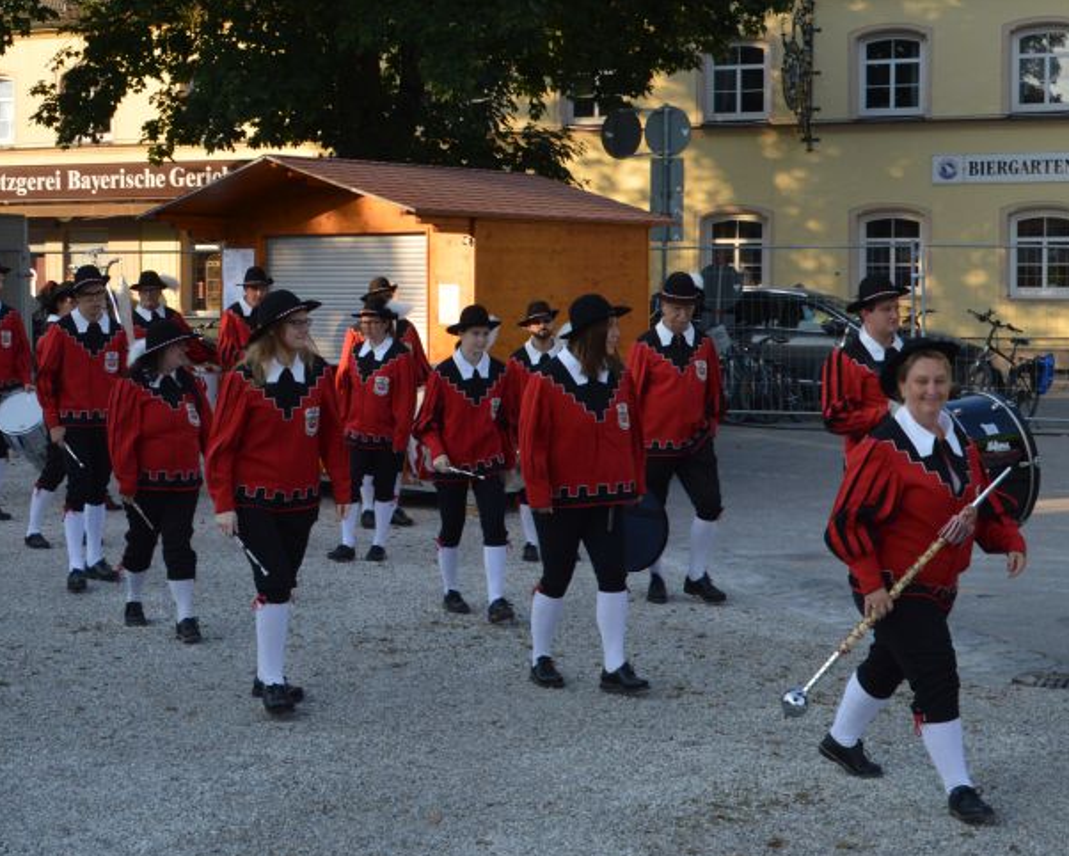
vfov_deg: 25.4
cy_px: 317
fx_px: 1892
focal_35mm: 60
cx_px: 591
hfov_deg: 31.5
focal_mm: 25
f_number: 4
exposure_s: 1/1000
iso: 400
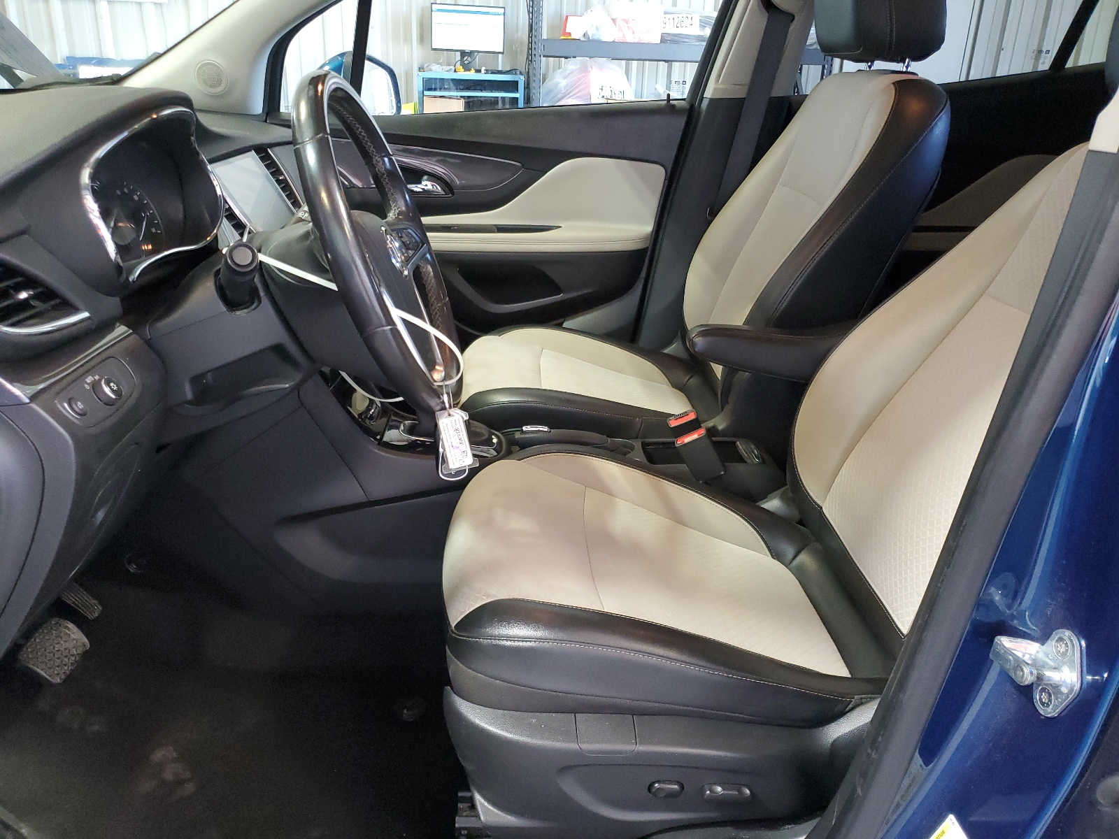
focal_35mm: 26
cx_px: 560
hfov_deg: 67.3
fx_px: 840
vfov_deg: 53.1
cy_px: 420
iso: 364
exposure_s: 1/60.2
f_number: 1.5
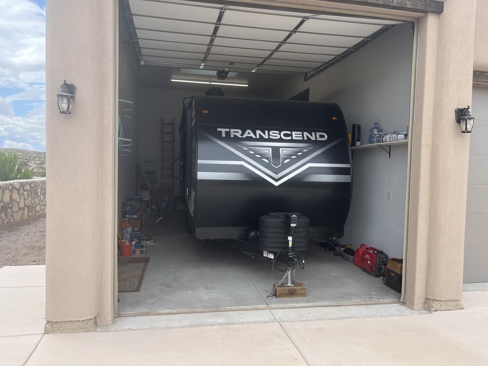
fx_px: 367
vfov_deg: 53.1
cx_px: 244
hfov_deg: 67.3
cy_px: 183
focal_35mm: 26
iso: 50
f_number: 1.6
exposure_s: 1/1117
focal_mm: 5.1
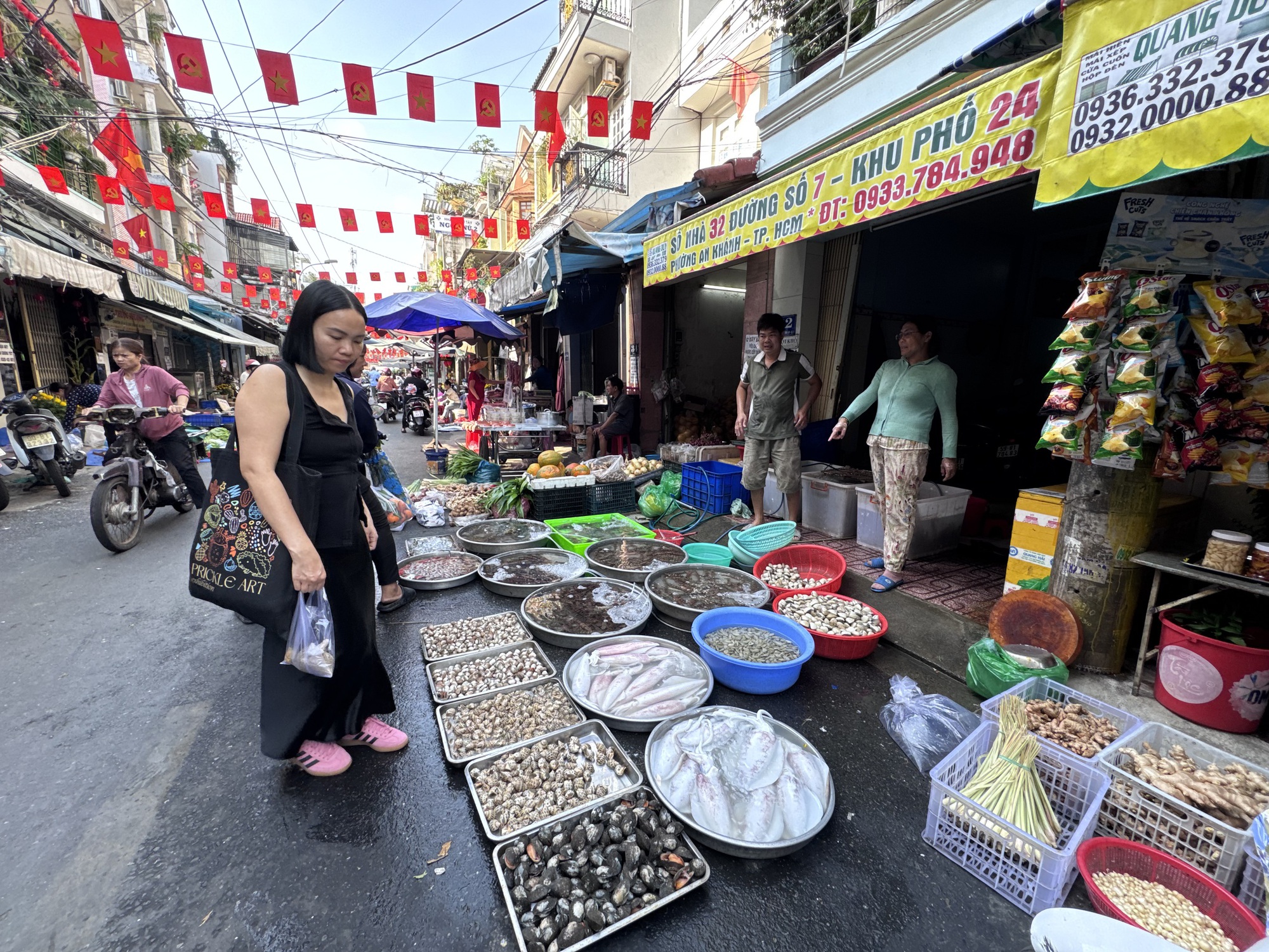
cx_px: 634
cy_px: 476
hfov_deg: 102.1
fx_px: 513
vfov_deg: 85.7
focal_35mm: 14
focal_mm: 2.22
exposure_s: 1/99
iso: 50
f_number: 2.2
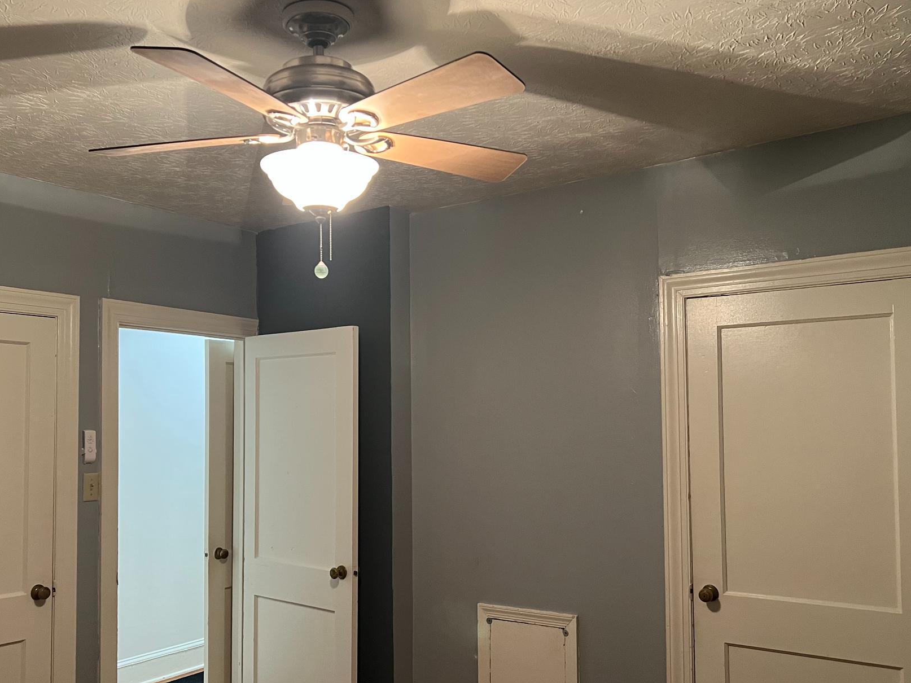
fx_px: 868
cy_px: 394
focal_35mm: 33
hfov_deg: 55.2
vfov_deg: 42.8
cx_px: 396
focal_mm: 5.7
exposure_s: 1/60
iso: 320
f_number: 1.5
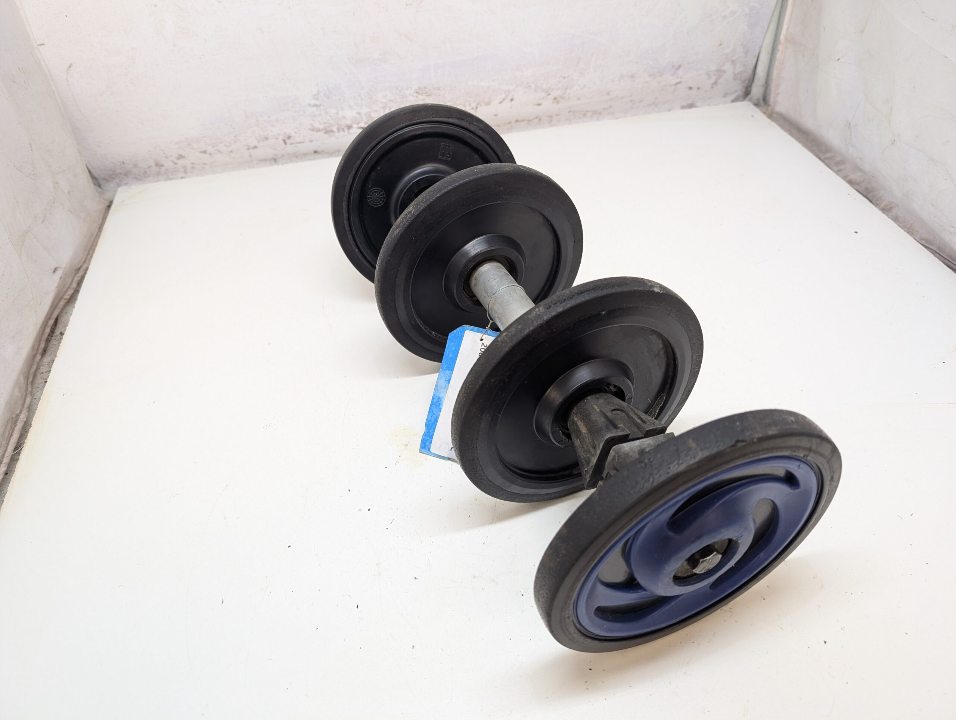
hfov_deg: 71.5
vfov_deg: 56.9
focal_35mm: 24
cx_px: 478
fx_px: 664
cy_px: 360
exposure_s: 1/32.5
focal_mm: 6.9
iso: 92
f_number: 1.68
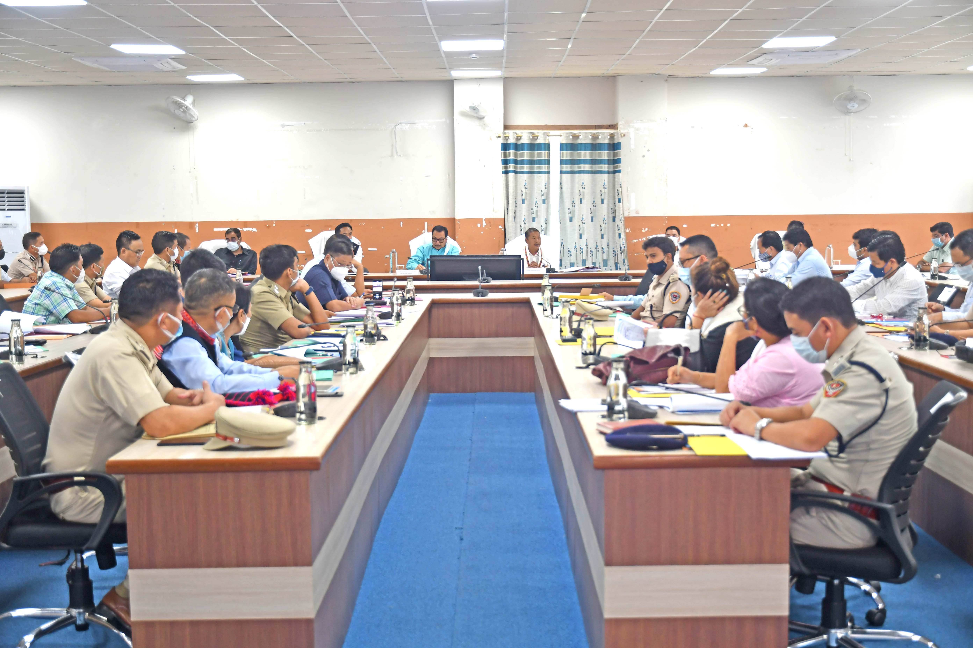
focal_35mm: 46
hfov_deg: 42.3
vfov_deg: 28.9
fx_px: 1257
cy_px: 324
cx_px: 486
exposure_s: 1/60
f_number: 3.2
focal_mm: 31
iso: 400
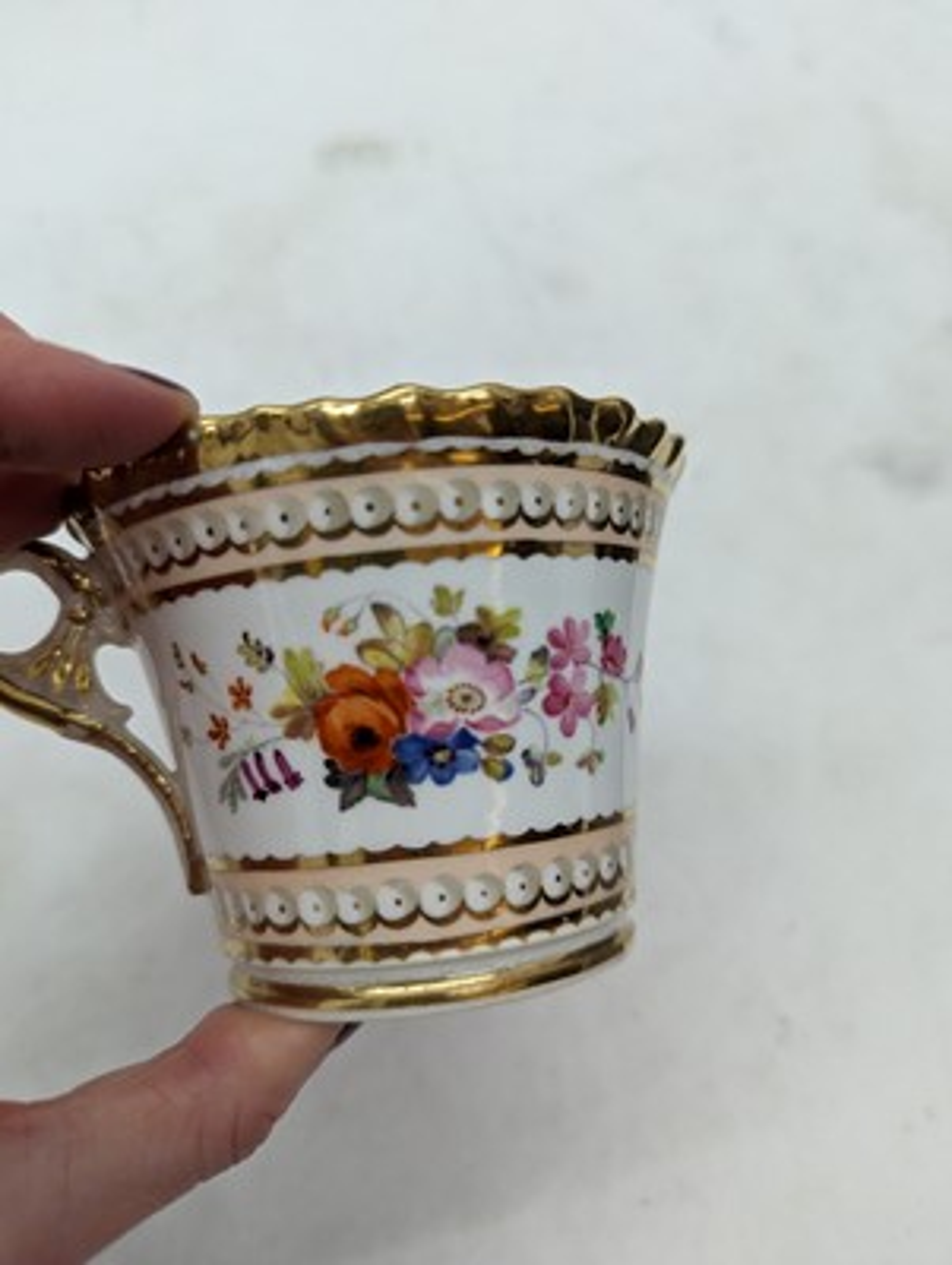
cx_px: 476
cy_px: 632
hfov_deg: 56.9
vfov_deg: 71.5
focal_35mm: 24
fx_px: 878
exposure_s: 1/596
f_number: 1.85
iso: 478
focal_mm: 6.81
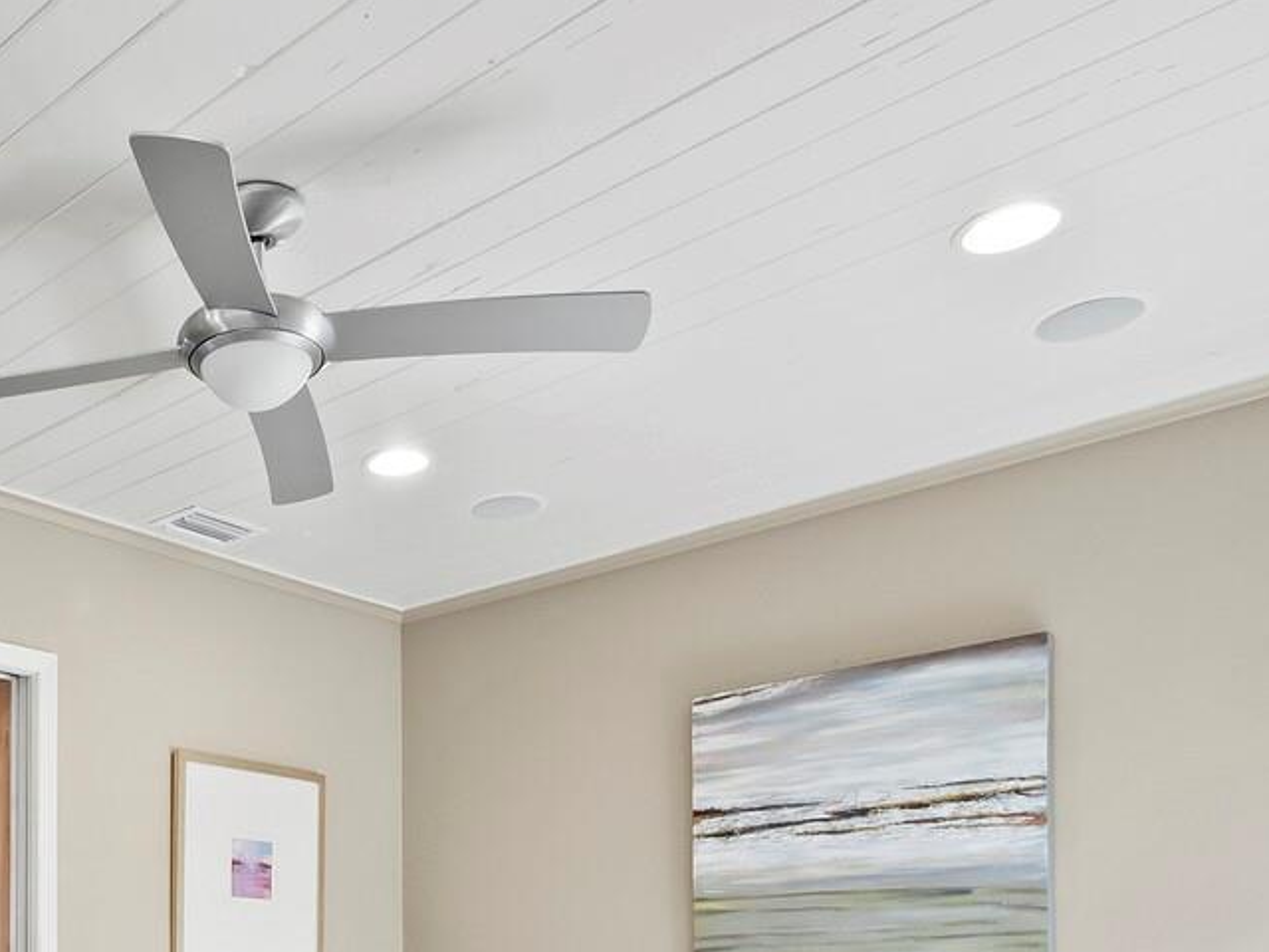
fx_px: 1283
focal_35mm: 35
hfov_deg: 47.2
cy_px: 967
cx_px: 120
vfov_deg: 36.3
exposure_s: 1/2.5
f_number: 11
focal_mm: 7
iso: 400
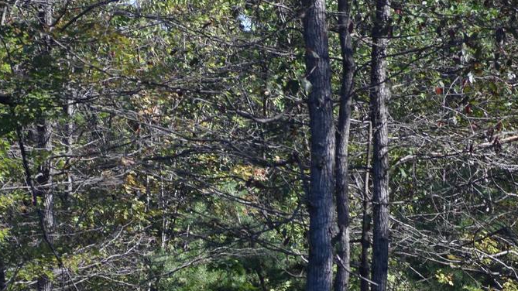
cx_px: 177
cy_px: 317
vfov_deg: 1.4
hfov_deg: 2.6
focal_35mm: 846
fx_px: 11618
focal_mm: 250
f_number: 6.3
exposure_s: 1/640
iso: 250
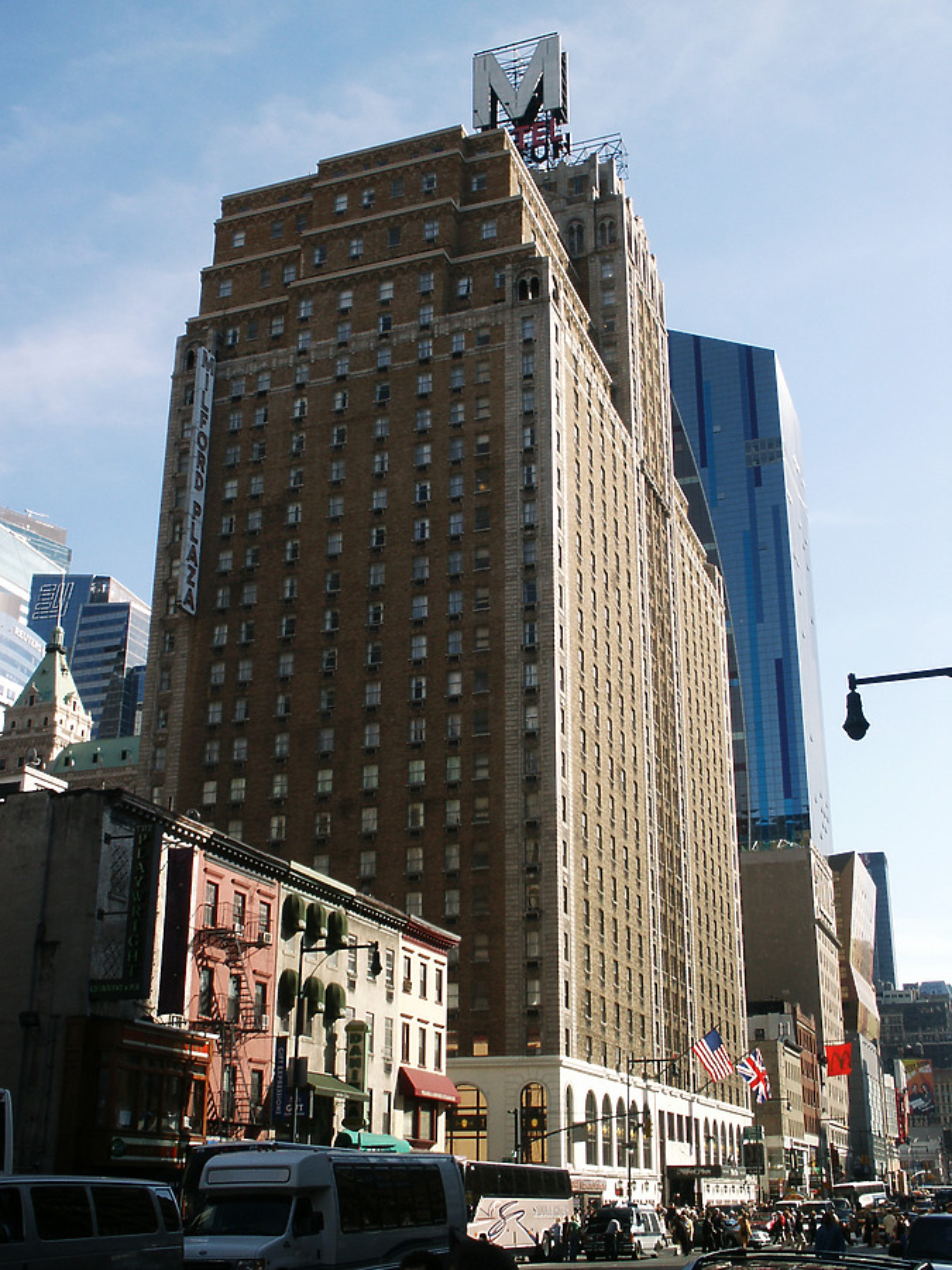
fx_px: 1467
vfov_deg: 46.8
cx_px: 476
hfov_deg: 36.0
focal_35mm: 40
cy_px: 635
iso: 64
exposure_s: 1/180
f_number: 6.7
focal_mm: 8.26
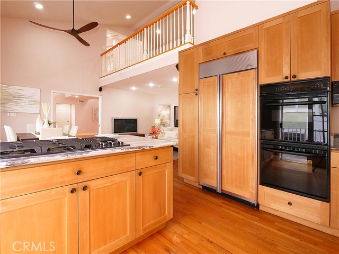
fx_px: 157
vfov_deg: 78.1
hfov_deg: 94.5
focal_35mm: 16
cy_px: 127
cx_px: 170
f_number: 8
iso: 4000
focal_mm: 8
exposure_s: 1/100
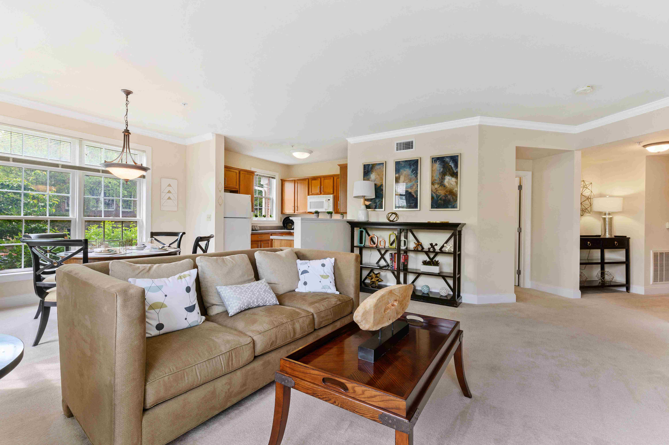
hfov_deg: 100.4
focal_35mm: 15
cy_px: 222
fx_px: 279
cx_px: 334
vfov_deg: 77.2
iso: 200
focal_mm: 15
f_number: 11
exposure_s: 1/2.5
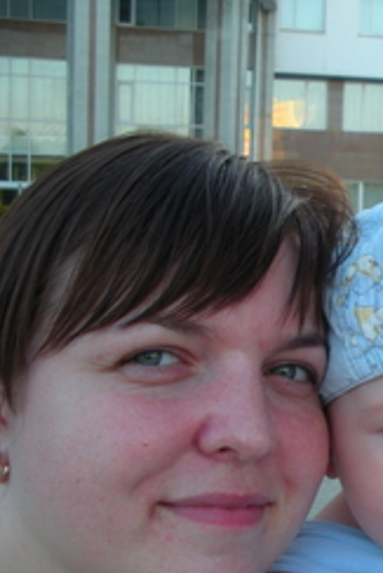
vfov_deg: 29.1
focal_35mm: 69
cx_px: 524
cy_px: 364
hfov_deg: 18.2
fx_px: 1099
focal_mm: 6.3
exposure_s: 1/51.1
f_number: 3.5
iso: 66
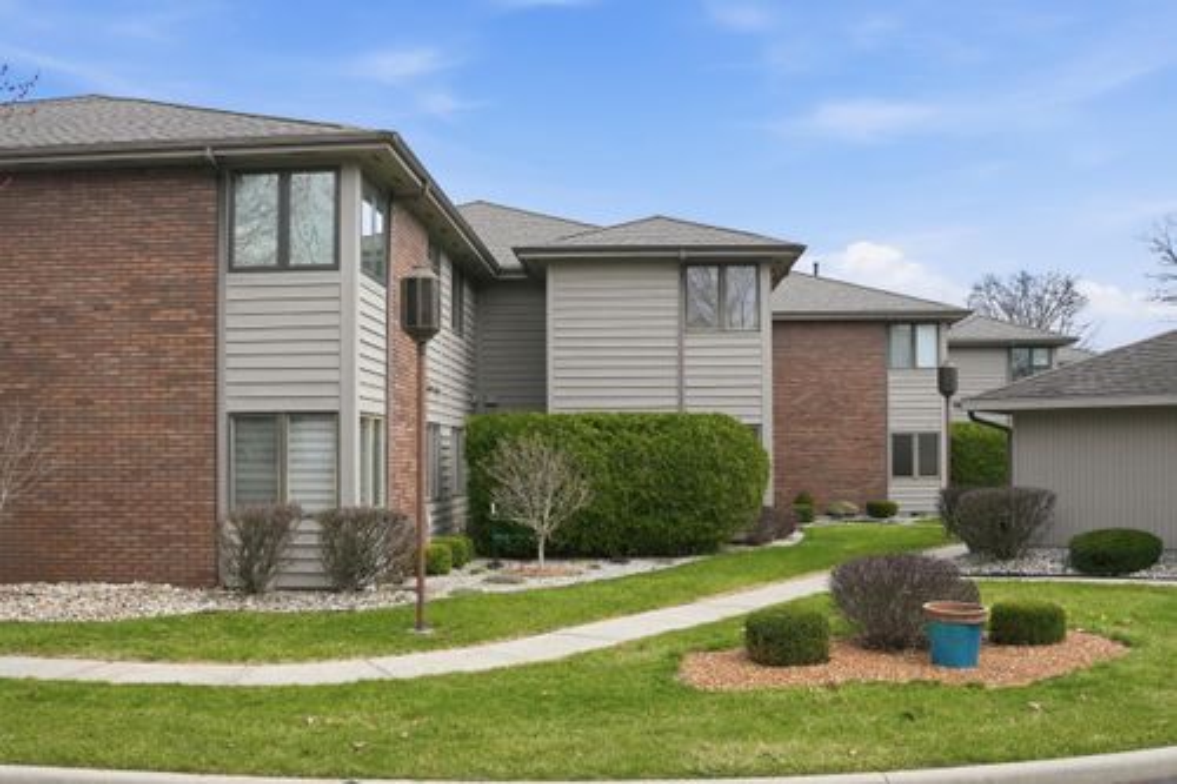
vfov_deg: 38.3
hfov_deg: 55.1
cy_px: 392
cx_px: 588
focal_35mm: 34
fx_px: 1128
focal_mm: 23
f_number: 9
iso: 800
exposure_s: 1/1000
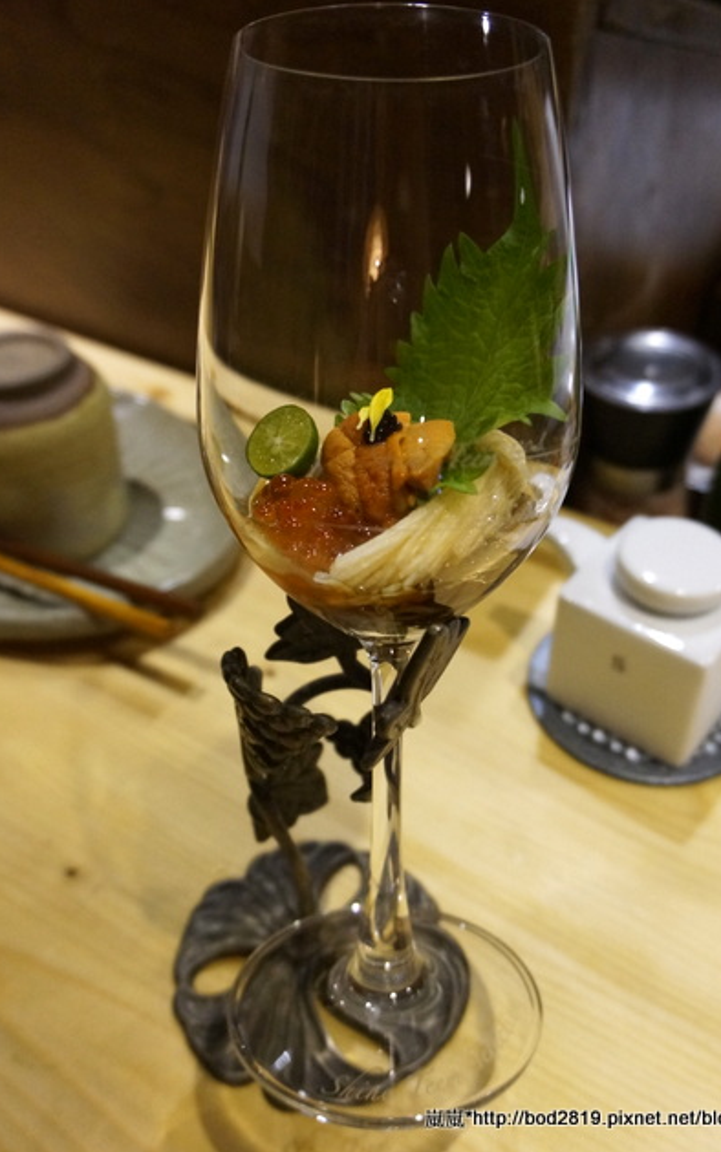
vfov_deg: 61.2
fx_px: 974
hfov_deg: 40.6
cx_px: 380
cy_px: 569
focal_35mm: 31
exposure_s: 1/60
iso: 2500
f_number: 4
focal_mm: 20
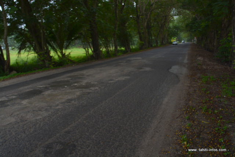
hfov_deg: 49.5
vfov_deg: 34.2
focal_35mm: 39
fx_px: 255
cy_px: 78
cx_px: 118
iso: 100
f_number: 6.3
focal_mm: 26
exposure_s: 1/50
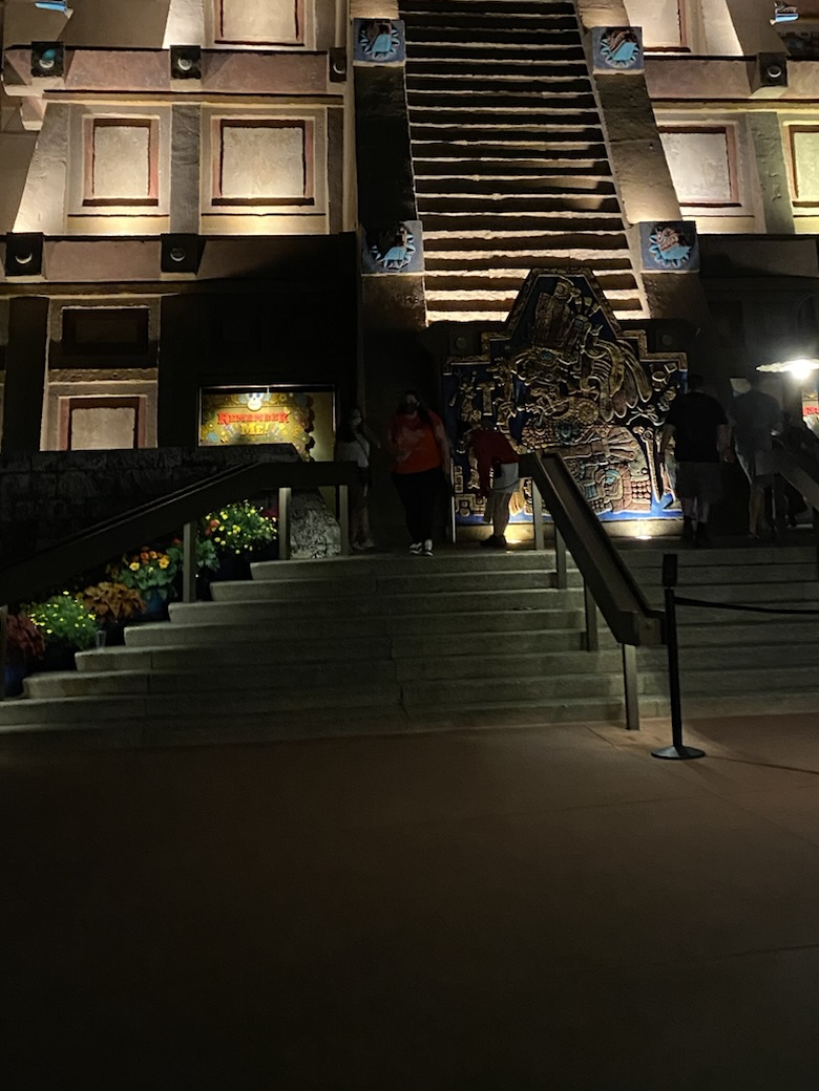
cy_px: 223
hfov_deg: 32.2
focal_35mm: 45
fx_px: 1420
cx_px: 440
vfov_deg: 40.4
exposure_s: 1/30
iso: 1000
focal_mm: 4.25
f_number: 1.8
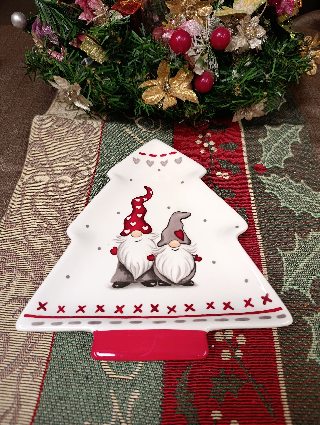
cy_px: 212
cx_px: 160
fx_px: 283
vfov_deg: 73.8
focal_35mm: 23
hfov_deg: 59.0
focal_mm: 6.11
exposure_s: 1/120
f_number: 1.65
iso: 811
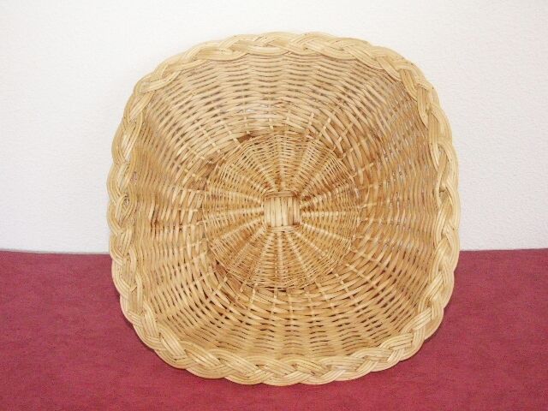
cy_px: 206
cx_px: 274
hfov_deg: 60.0
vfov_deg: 46.8
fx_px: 475
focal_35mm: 30
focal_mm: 7.74
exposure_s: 1/50
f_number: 7.1
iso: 400
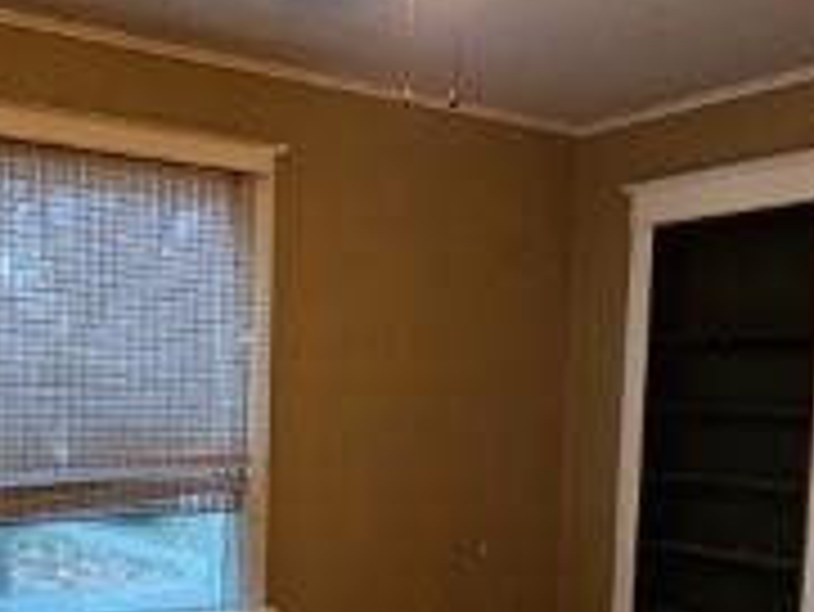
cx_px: 342
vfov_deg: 30.3
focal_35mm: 46
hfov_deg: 41.1
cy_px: 540
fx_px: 1082
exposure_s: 1/24
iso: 640
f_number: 2.2
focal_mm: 2.2
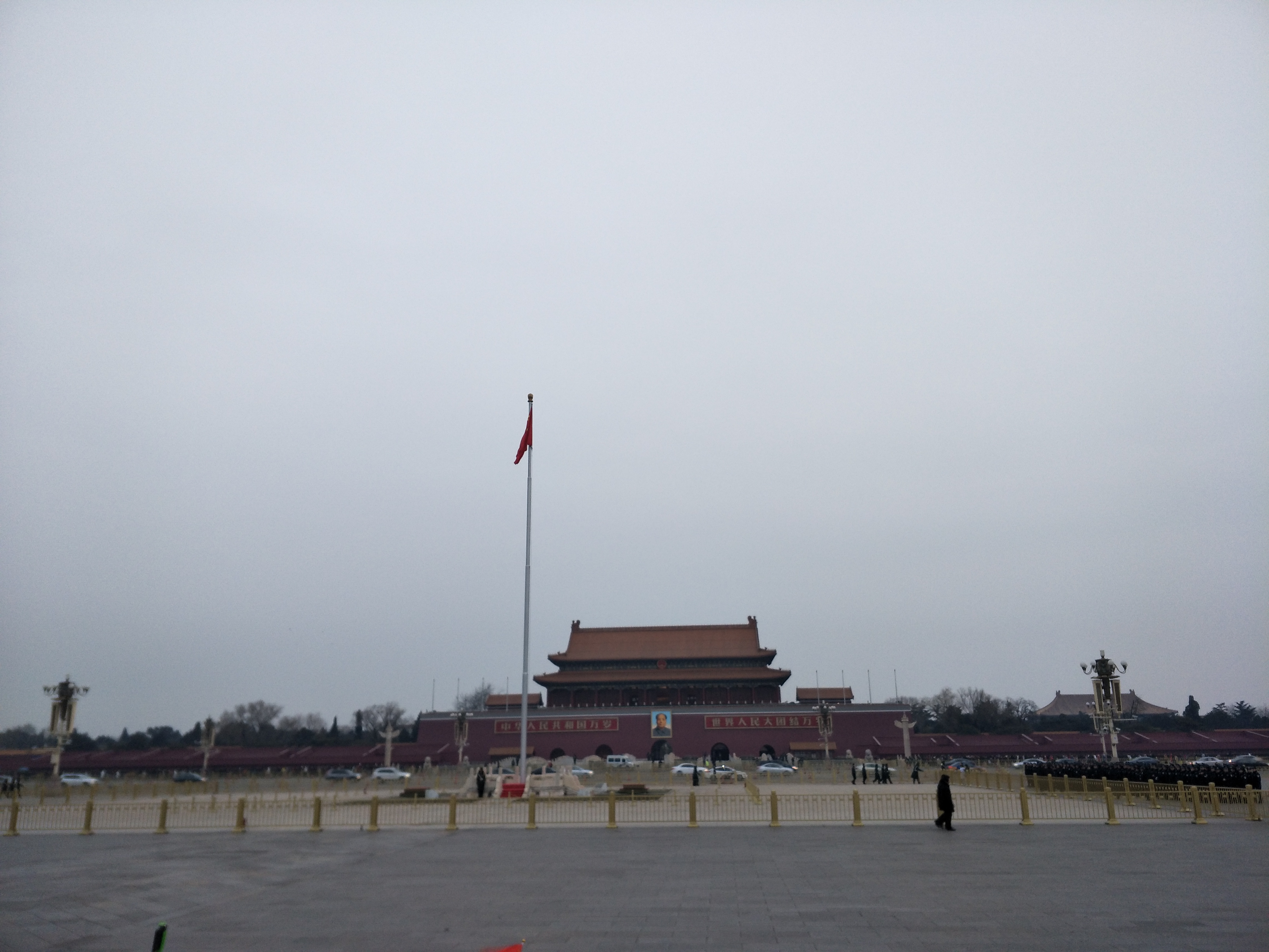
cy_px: 476
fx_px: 880
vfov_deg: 56.8
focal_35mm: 24
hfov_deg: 71.6
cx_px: 634
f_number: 1.7
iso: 46
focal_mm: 4.1
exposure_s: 1/50
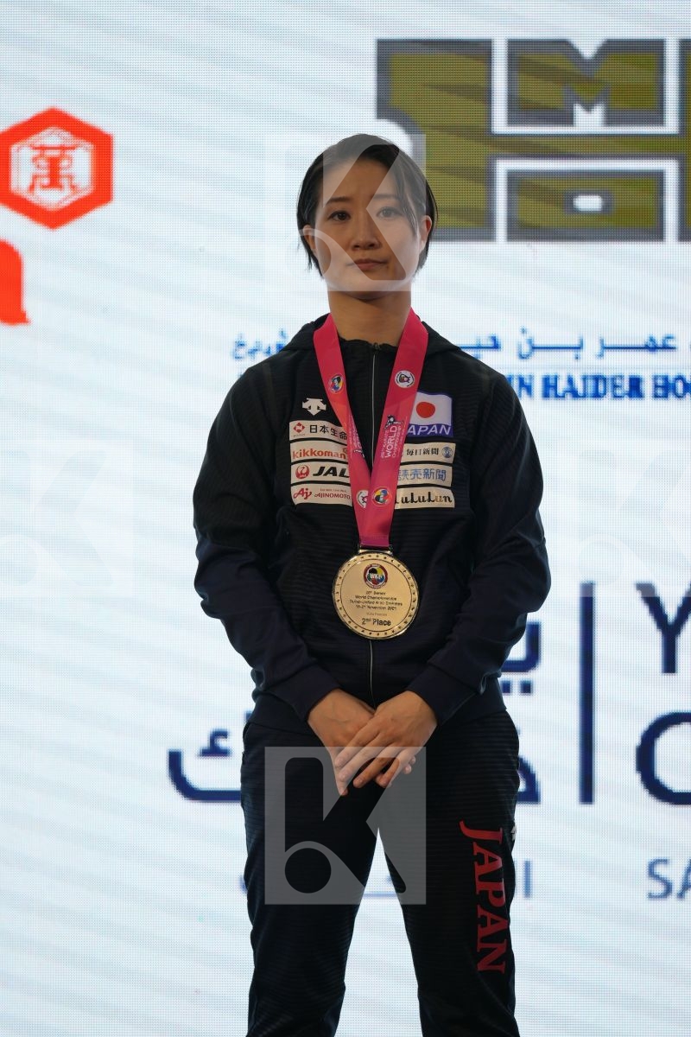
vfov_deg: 6.9
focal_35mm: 300
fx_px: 8637
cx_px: 346
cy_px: 518
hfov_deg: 4.6
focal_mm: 200
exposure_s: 1/250
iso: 160
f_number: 2.8
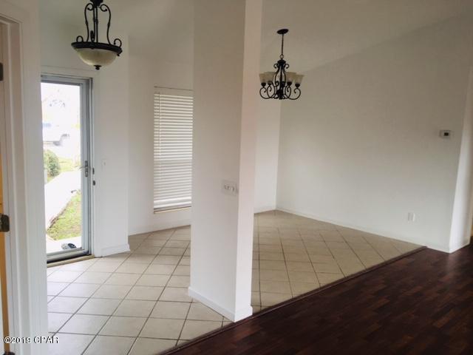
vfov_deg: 48.2
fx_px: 396
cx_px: 236
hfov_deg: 61.7
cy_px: 178
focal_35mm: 29
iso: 32
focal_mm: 4.15
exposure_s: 1/33
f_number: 2.2
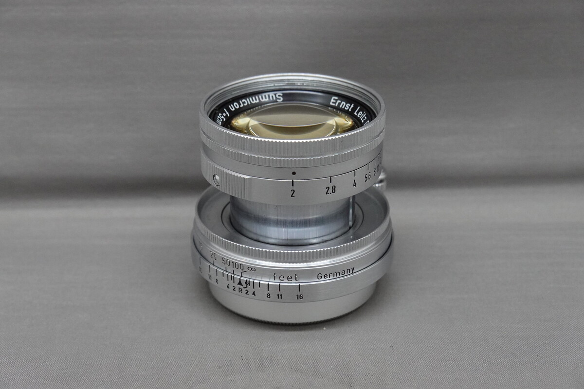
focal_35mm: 76
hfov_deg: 26.7
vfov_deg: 17.9
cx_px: 292
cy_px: 194
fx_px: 1233
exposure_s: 1/80
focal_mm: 27.98
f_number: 5.6
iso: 1600
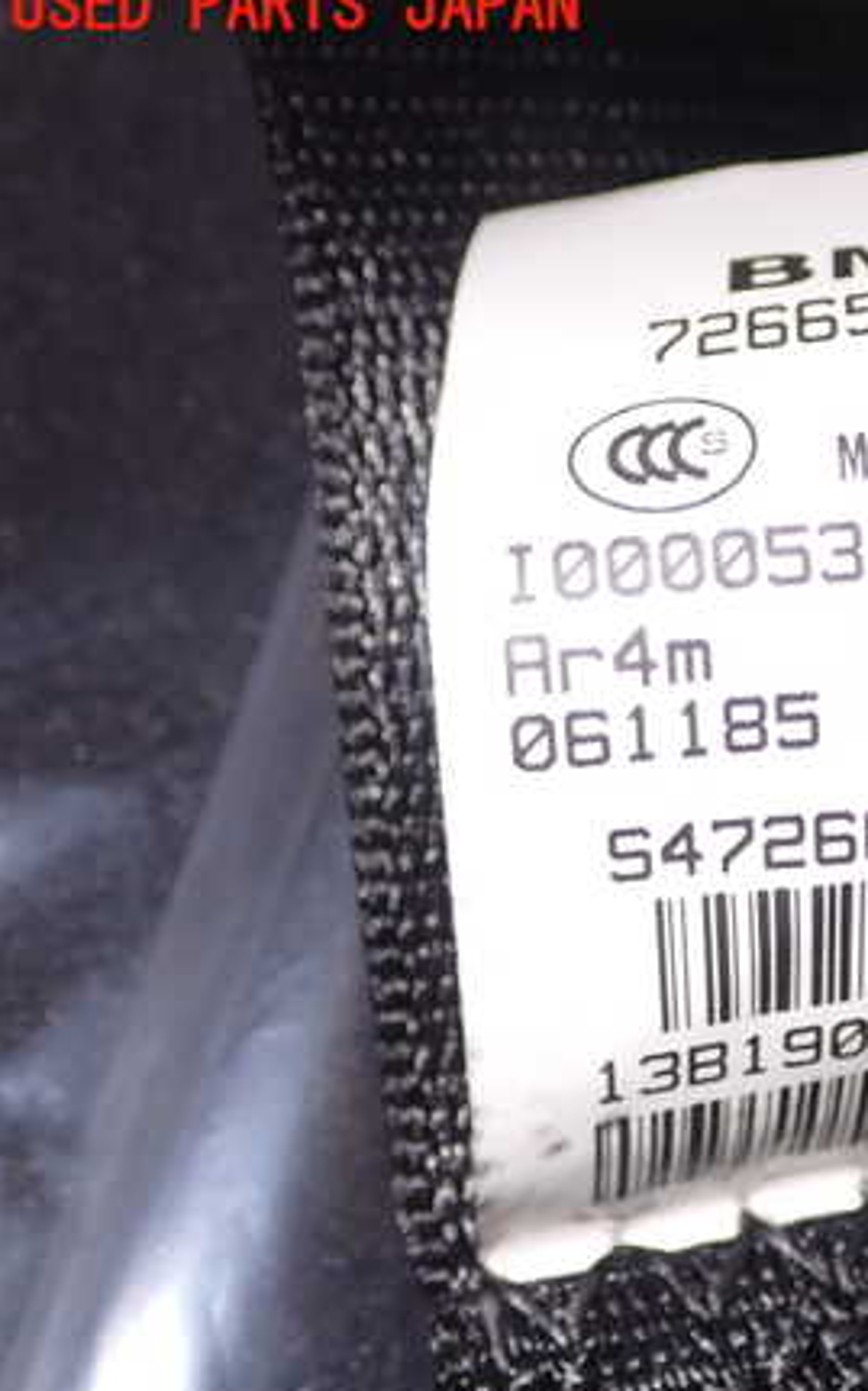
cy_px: 694
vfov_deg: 31.5
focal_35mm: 65
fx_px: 2463
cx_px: 962
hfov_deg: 19.2
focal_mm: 7.84
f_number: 2.9
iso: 200
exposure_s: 1/40
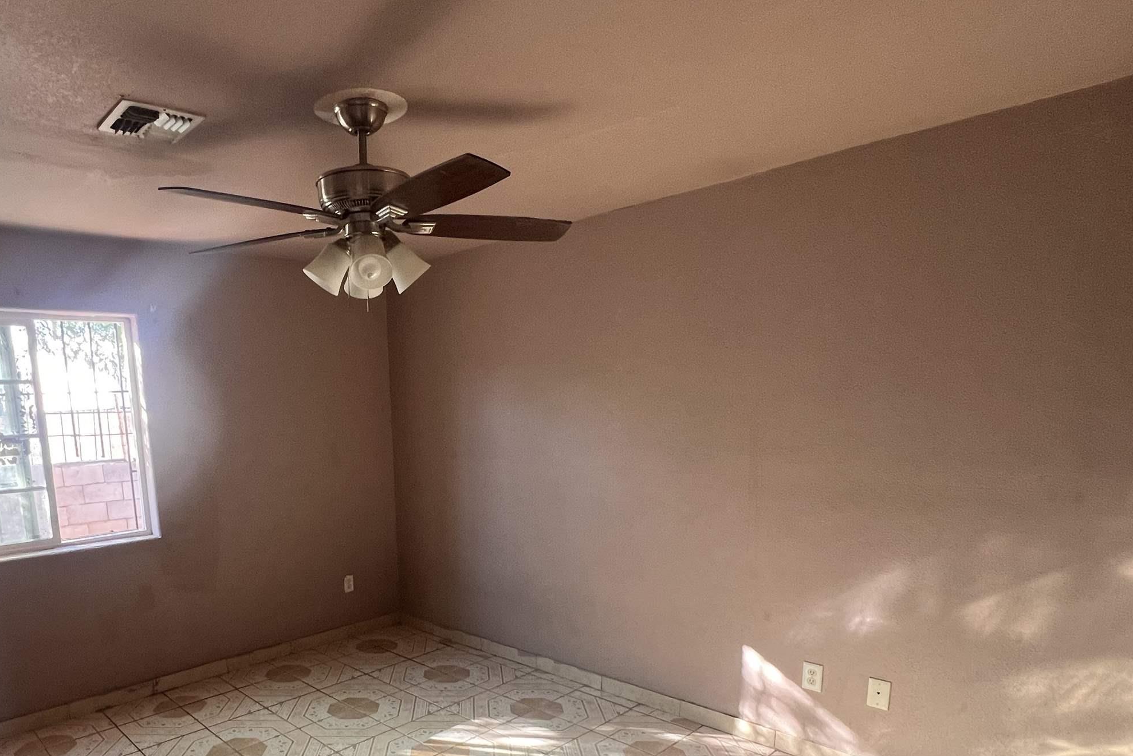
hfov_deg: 79.3
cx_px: 406
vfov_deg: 57.1
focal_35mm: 21
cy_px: 547
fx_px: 661
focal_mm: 1.57
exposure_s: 1/99
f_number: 1.8
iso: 160
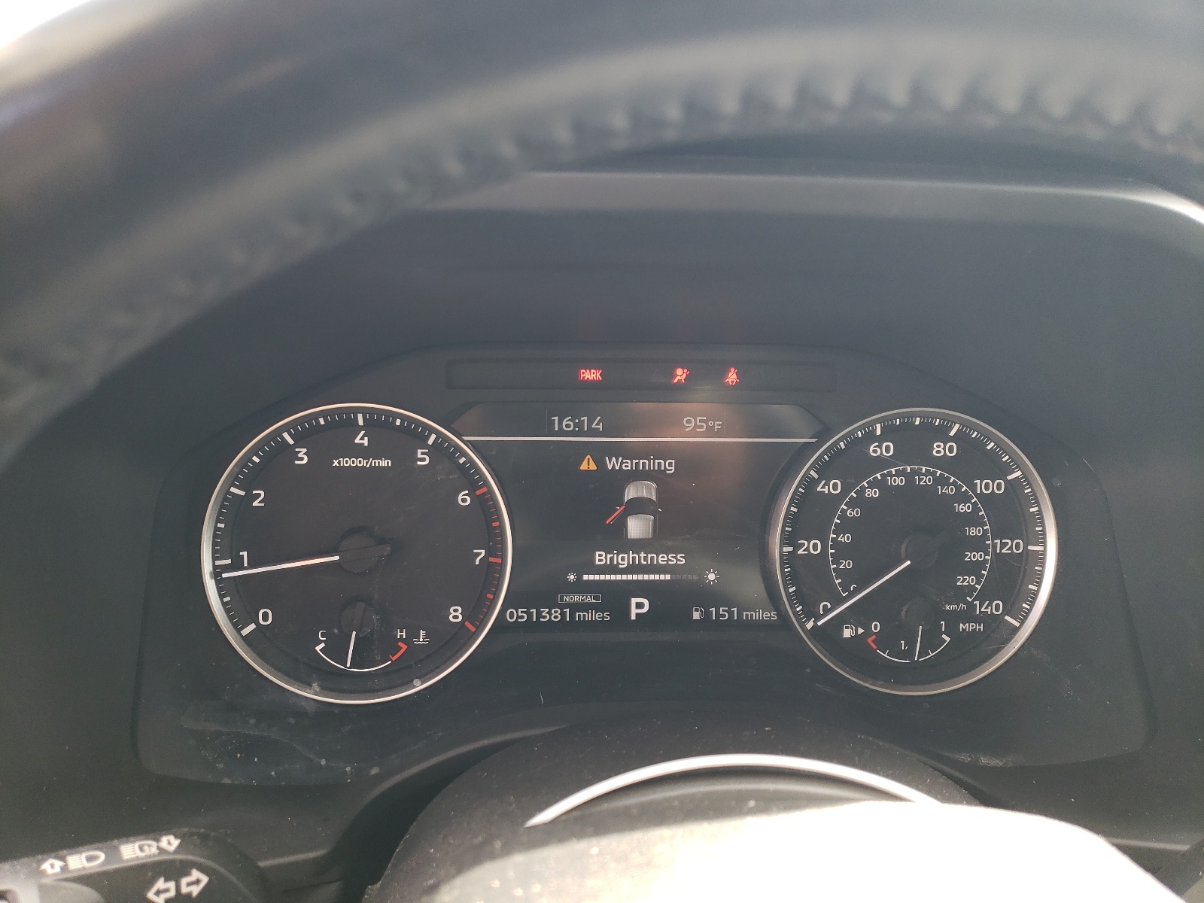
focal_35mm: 26
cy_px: 452
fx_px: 904
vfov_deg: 53.1
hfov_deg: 67.3
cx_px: 602
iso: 54
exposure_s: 1/100
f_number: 1.5
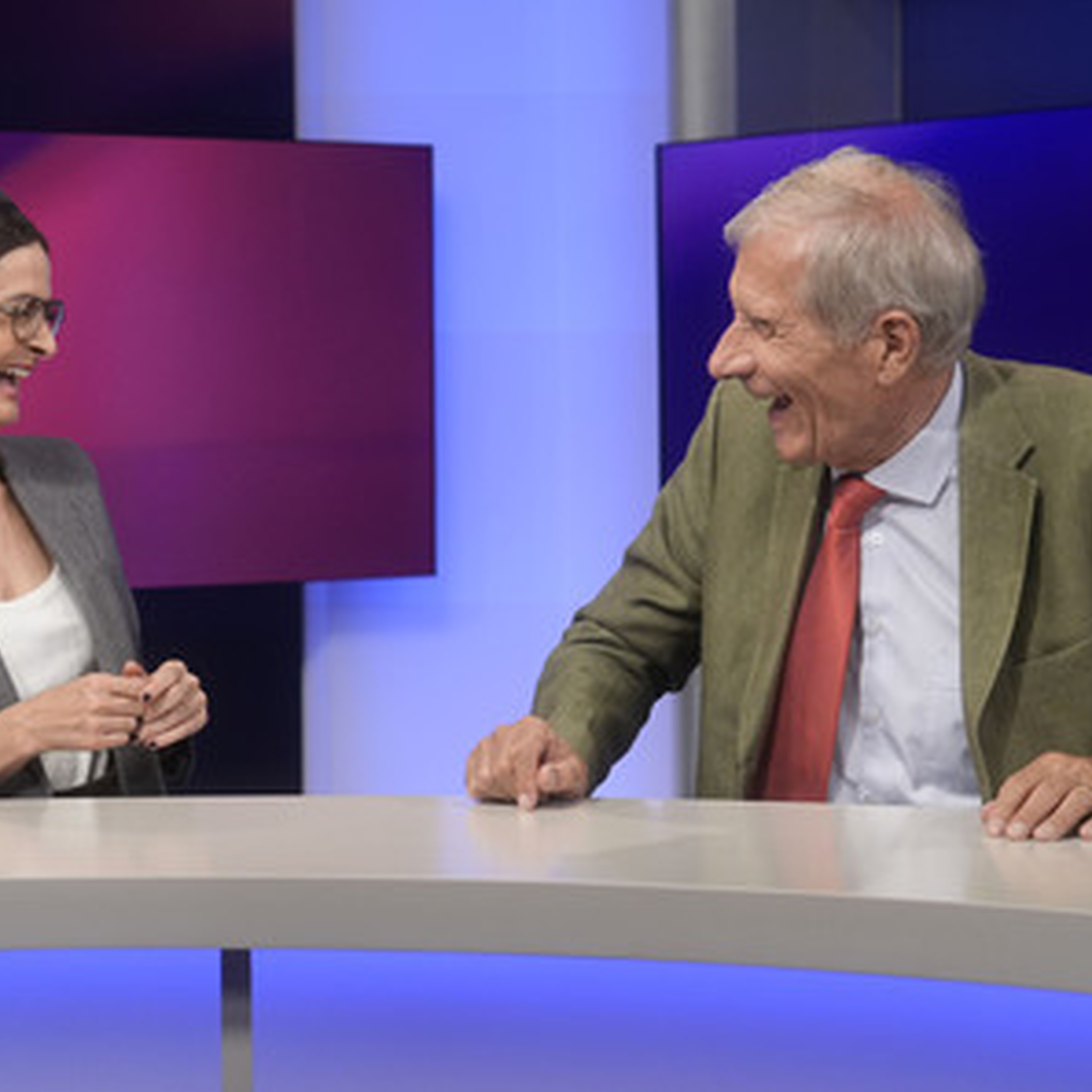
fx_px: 2070
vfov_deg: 29.6
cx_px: 487
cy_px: 548
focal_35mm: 58
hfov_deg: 29.5
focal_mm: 30
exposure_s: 1/250
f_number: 2.2
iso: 640
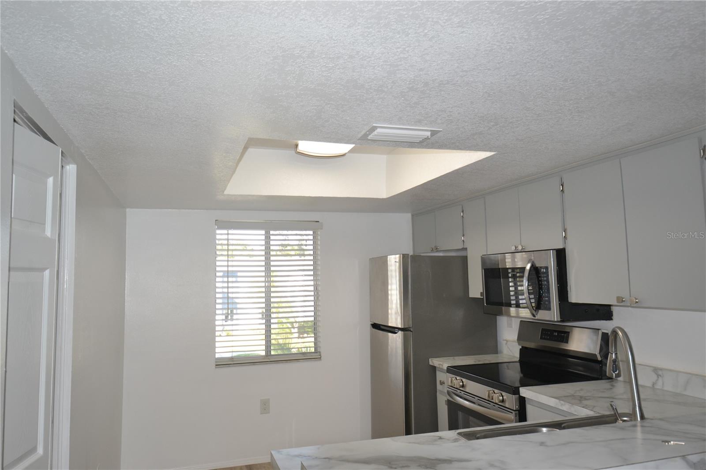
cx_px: 353
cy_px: 235
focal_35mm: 26
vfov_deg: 50.4
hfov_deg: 70.4
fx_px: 500
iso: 320
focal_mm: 17
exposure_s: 1/125
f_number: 4.2
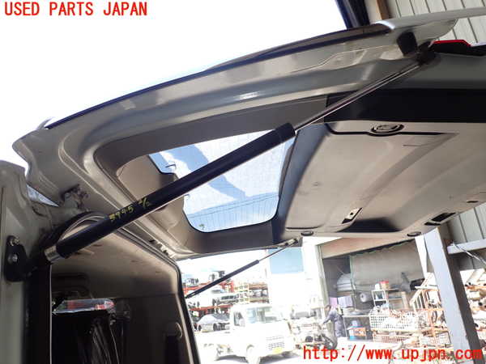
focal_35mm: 25
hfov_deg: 69.4
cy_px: 182
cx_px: 243
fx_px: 351
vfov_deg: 54.9
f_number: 2.8
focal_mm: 4.5
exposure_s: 1/160
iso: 100
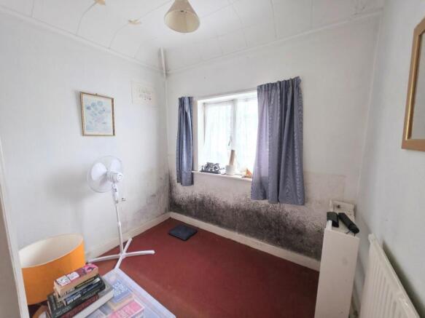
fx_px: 160
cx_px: 212
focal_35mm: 13
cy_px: 159
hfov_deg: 106.2
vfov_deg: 89.9
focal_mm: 2.2
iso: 125
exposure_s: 1/16.7
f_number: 1.9
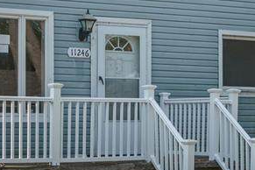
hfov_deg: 16.6
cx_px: 61
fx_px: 871
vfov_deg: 11.1
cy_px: 54
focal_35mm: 123
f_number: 8
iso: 400
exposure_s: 1/160
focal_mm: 35
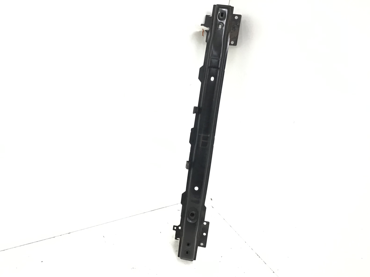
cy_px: 135
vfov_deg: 44.2
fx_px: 342
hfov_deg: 56.8
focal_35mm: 32
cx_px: 180
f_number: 2.4
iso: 50
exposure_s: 1/33
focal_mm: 3.3
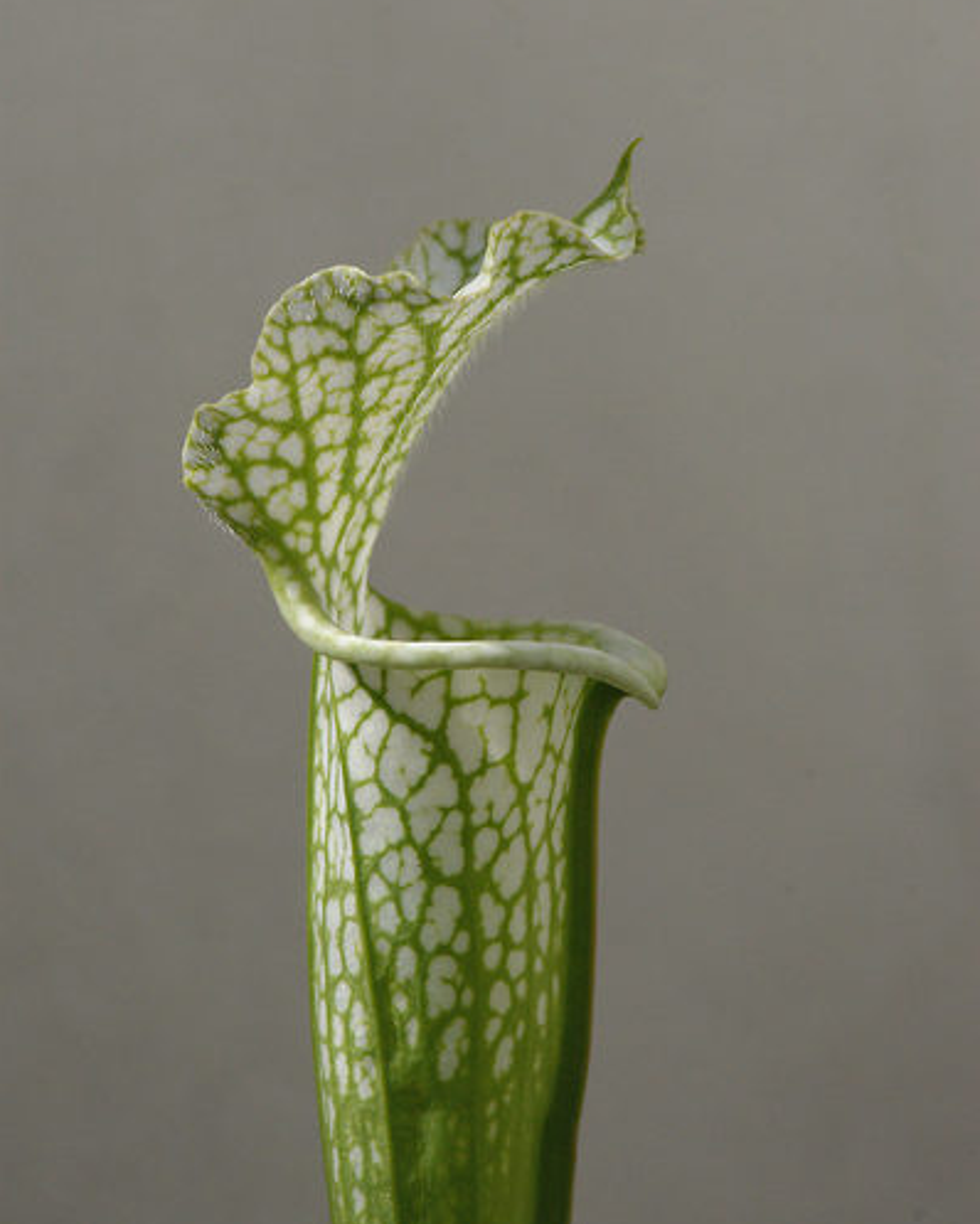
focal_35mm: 179
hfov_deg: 8.7
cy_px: 719
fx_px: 6470
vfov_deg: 10.8
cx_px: 491
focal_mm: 105
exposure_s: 1/500
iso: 640
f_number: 13
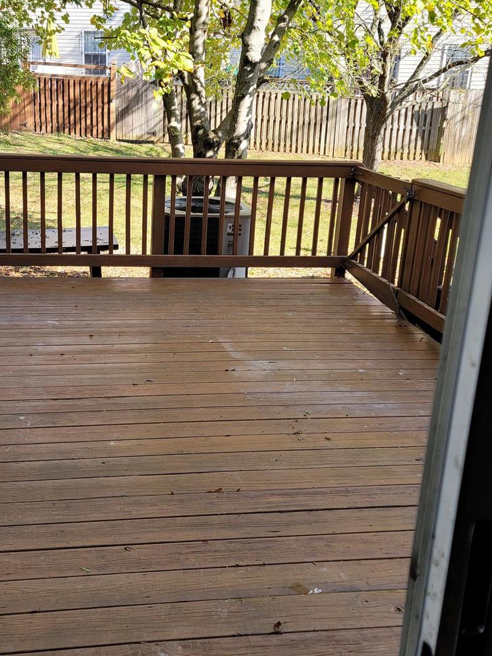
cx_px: 139
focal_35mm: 38
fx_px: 720
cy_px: 283
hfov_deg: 37.0
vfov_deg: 48.8
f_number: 1.8
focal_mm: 7
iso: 20
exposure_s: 1/120
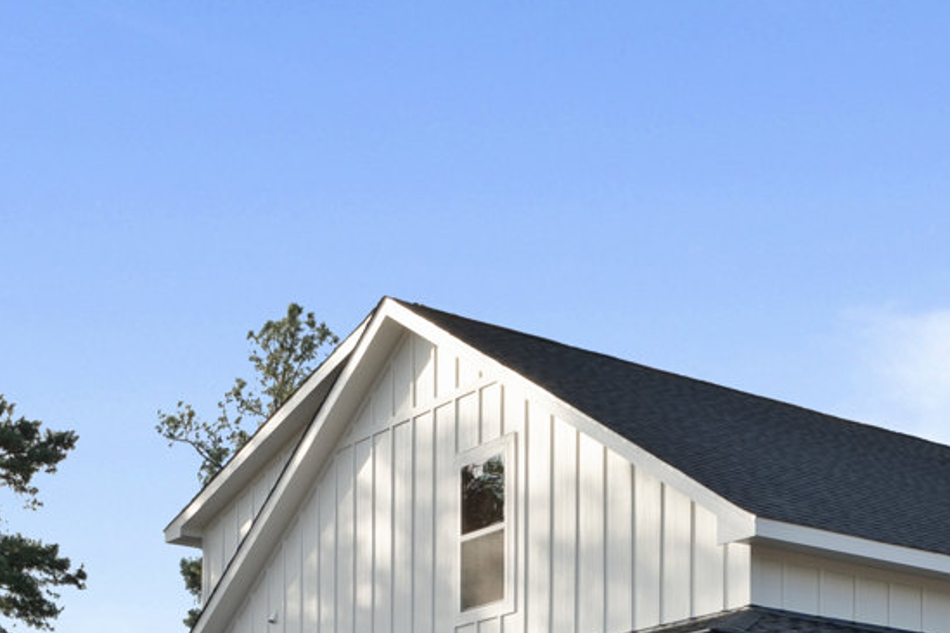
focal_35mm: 63
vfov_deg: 20.1
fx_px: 1662
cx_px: 716
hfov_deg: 31.3
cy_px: 778
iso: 100
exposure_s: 1/125
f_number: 5.6
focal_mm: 12
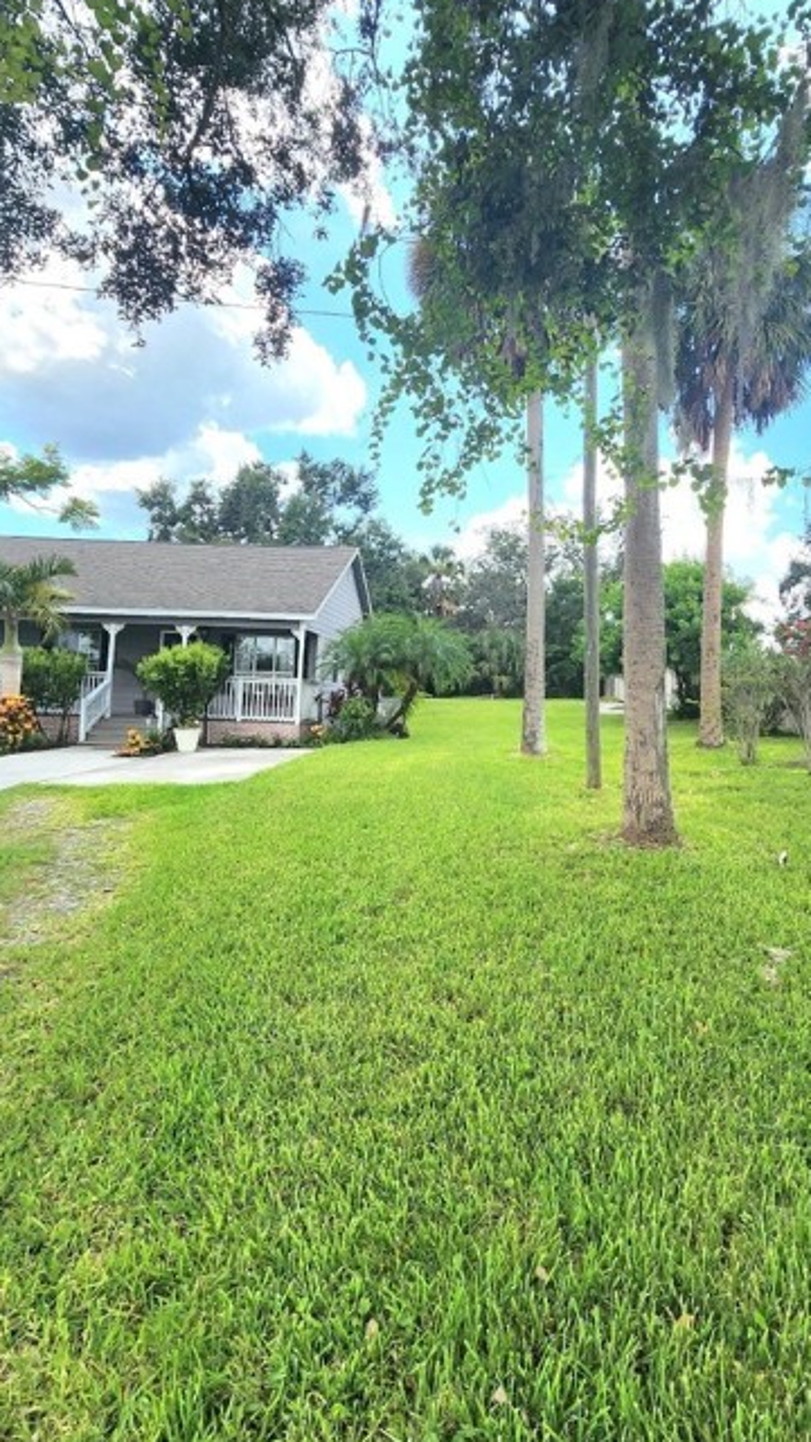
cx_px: 493
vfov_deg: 95.7
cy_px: 653
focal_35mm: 17
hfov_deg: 63.2
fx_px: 650
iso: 50
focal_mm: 2.2
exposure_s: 1/1250
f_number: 2.2
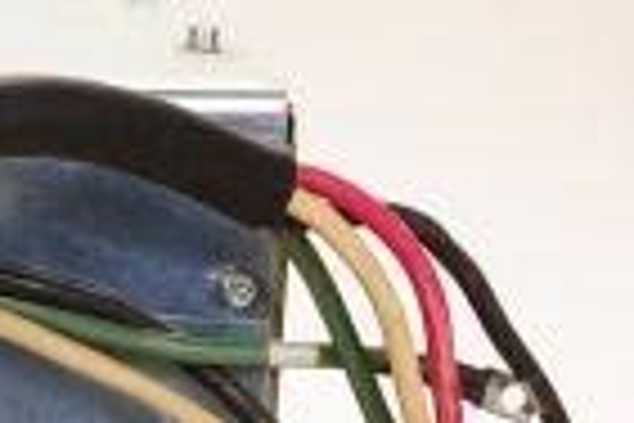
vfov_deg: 6.4
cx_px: -607
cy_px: 430
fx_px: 3751
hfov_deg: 9.1
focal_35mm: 213
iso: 320
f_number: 13
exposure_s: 1/160
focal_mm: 50
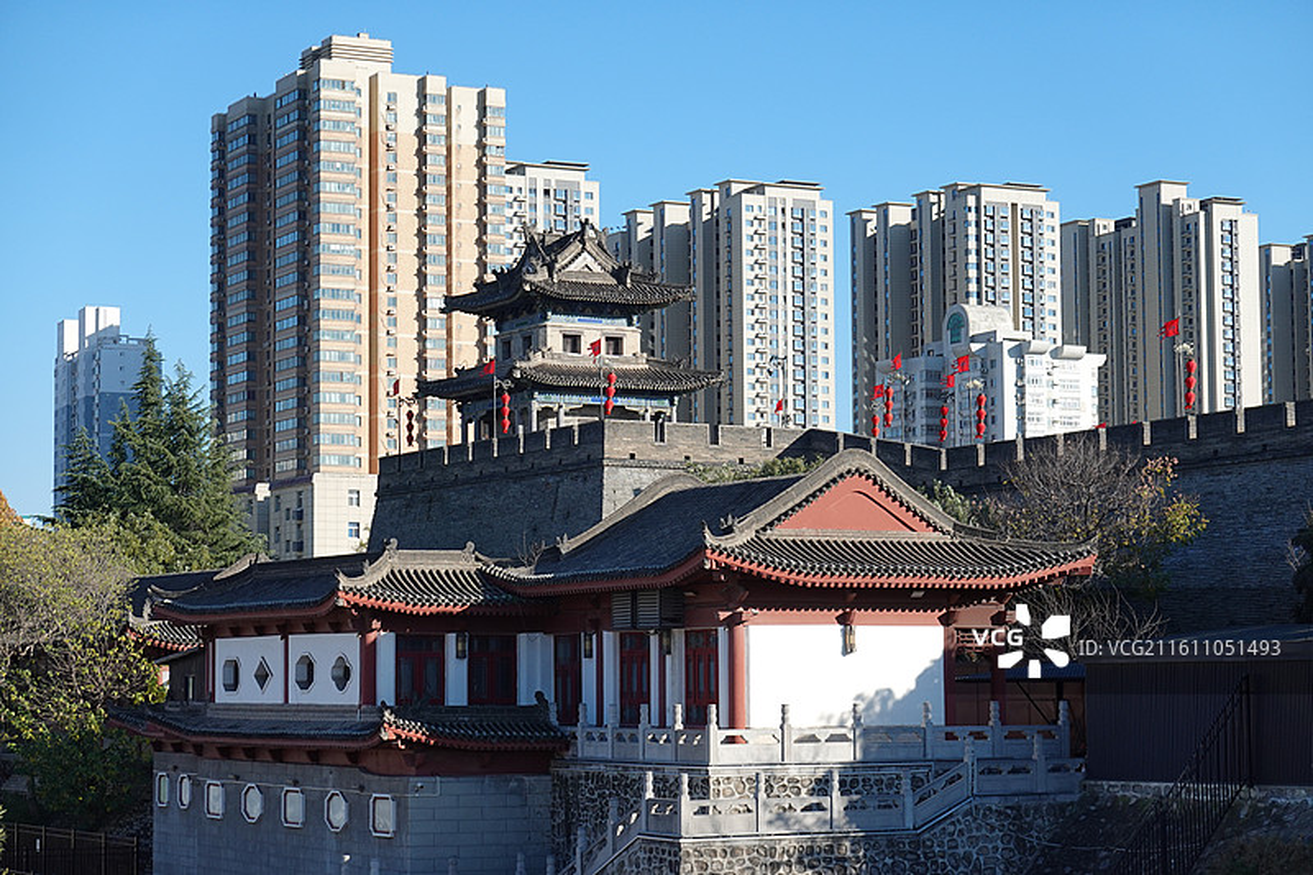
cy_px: 438
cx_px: 656
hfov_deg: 24.5
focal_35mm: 83
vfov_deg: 16.4
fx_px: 3026
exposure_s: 1/800
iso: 125
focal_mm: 30.26
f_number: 4
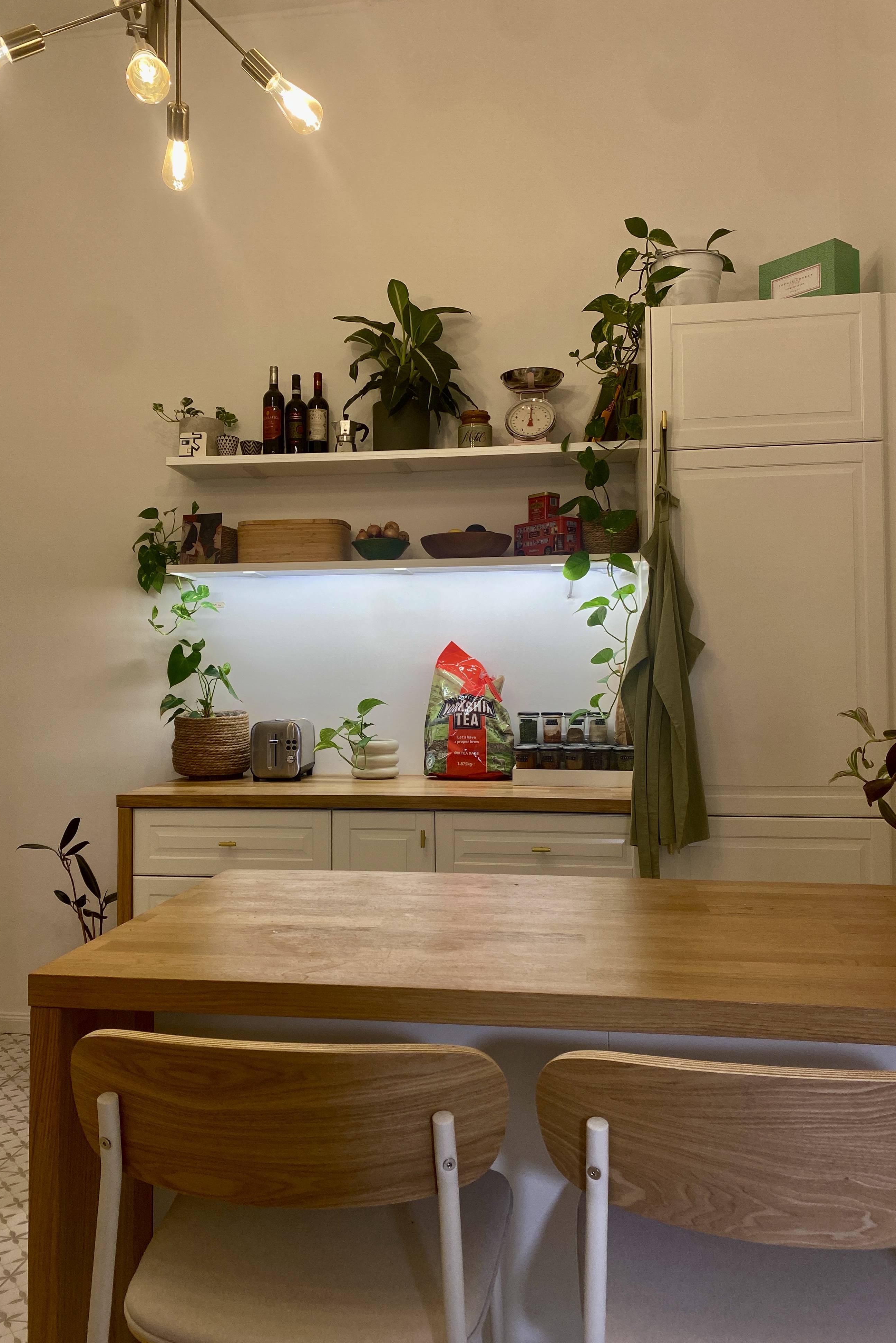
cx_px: 407
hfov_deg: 46.3
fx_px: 1045
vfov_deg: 65.5
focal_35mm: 28
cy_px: 658
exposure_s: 1/100
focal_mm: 4.25
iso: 64
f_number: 1.8
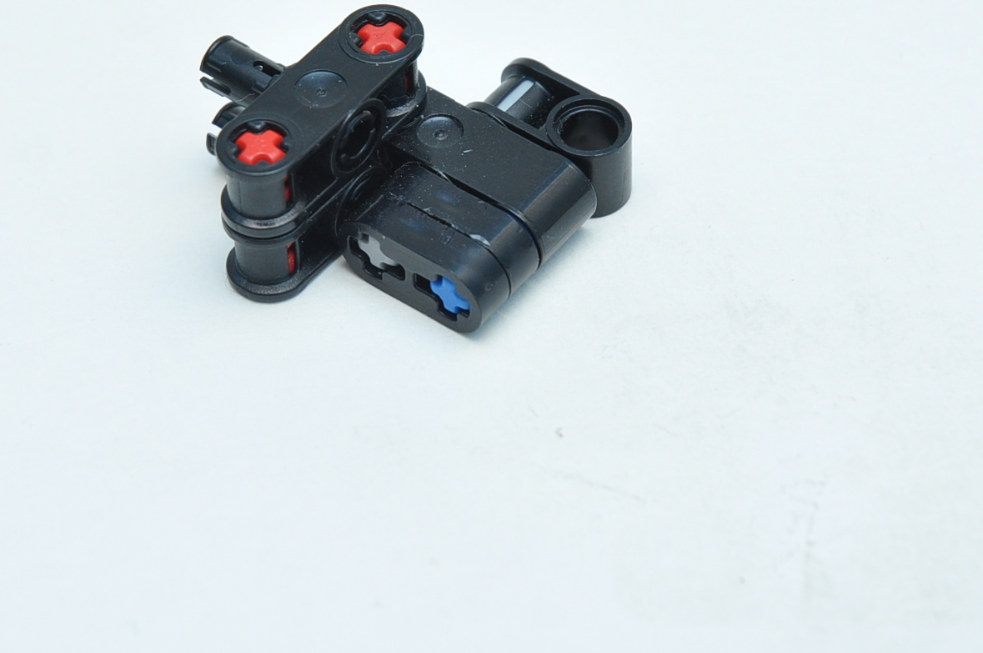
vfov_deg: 7.2
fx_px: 5209
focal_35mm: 191
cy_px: 185
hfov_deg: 10.8
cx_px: 433
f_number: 7.1
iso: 400
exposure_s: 1/60
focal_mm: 70
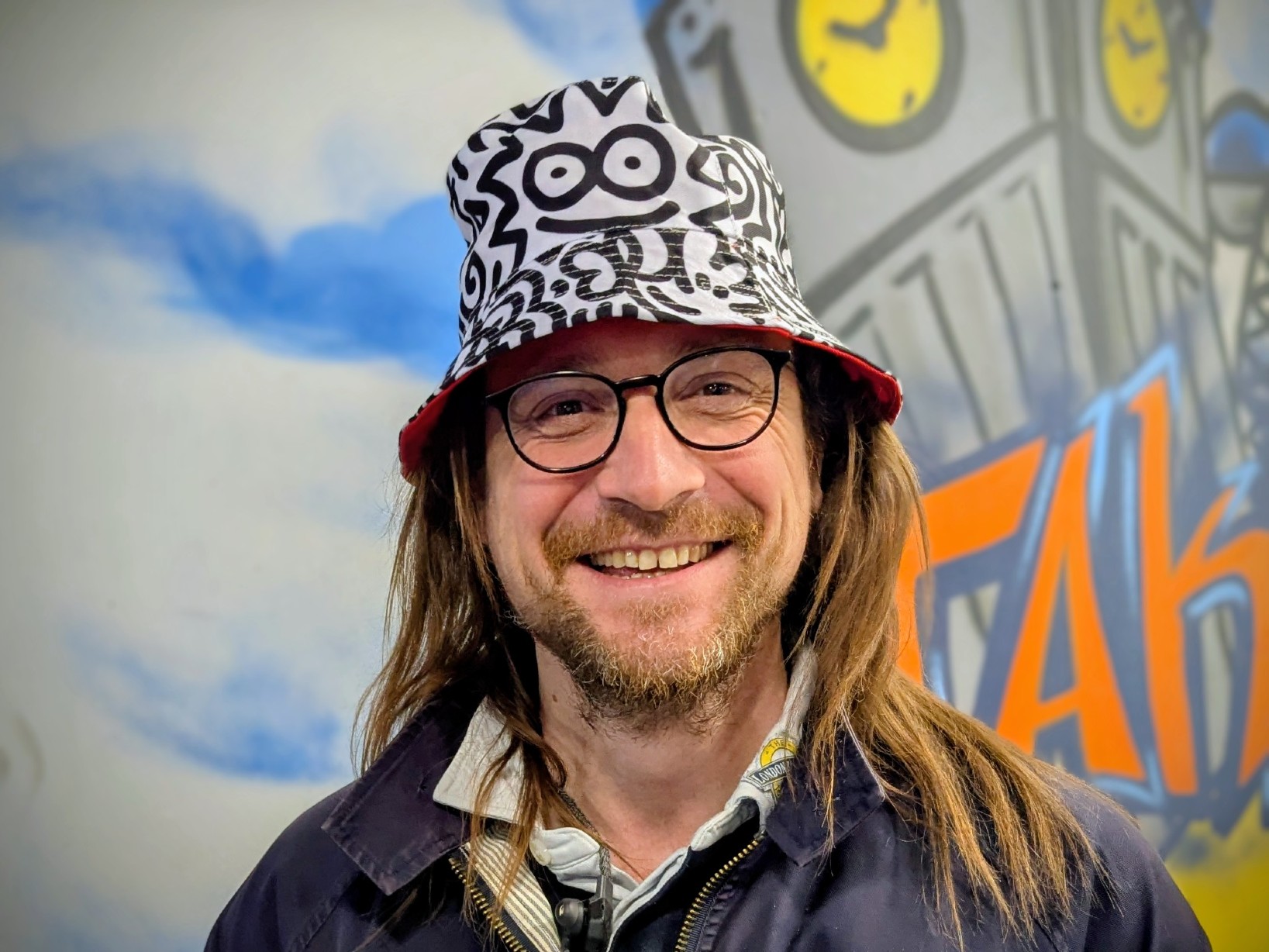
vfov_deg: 56.8
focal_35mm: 24
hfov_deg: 71.6
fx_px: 880
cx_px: 634
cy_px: 476
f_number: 1.85
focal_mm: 6.81
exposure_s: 1/100
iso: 349
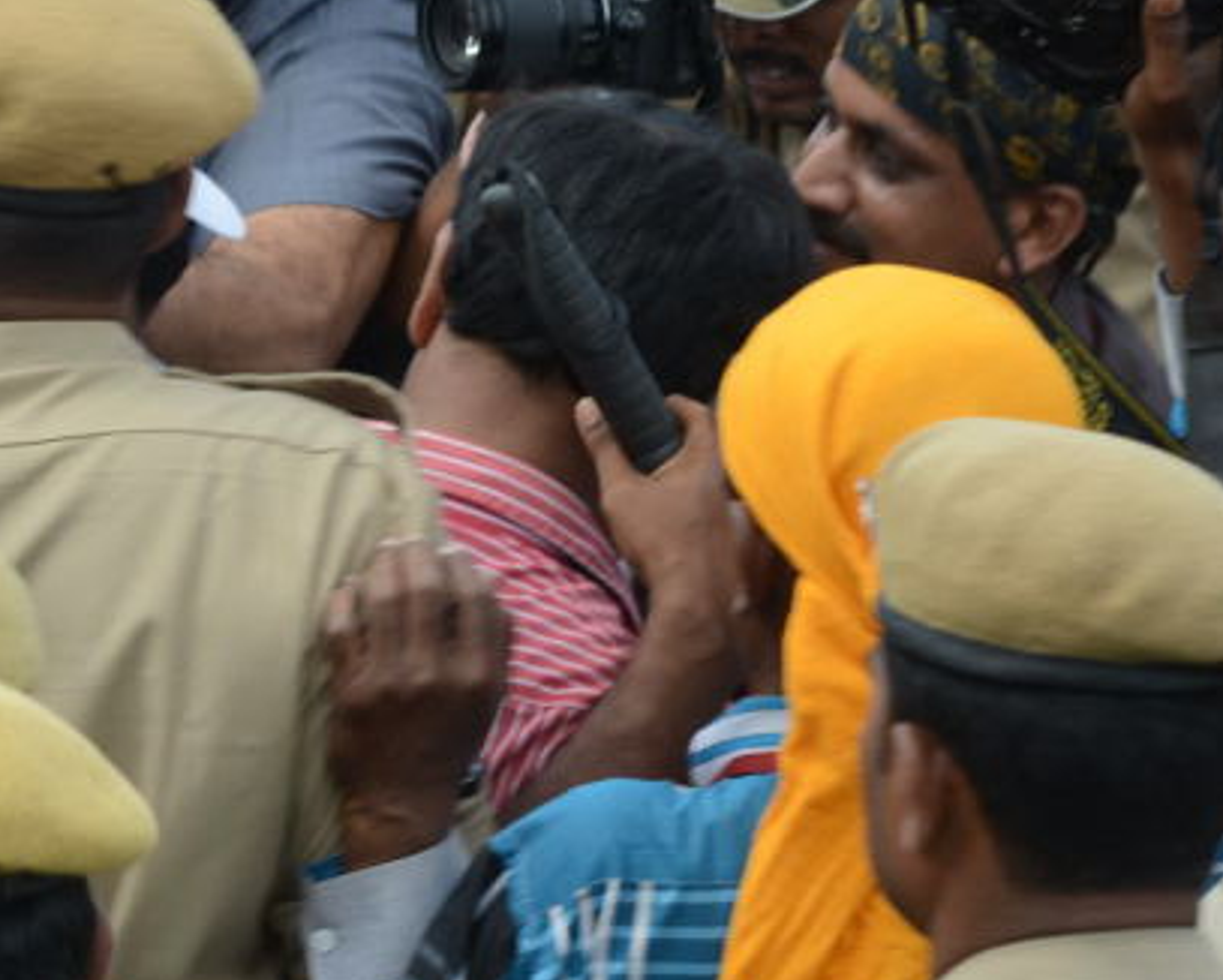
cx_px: -297
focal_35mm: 319
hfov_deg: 6.0
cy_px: 78
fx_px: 11552
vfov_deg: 4.8
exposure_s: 1/160
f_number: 9
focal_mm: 135
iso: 200
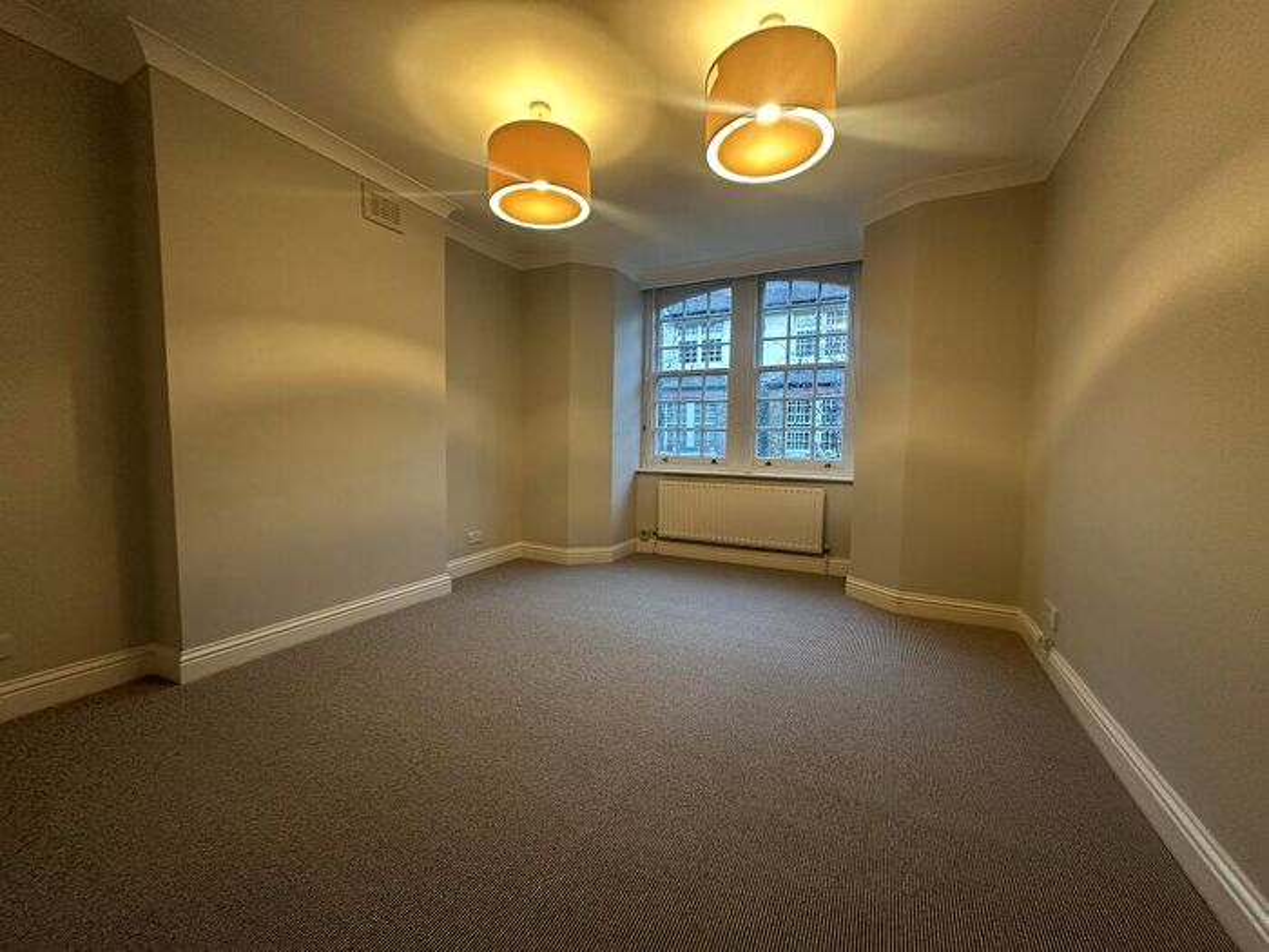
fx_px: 513
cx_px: 634
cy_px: 476
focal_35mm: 14
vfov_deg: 85.7
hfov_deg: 102.1
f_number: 2.2
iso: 400
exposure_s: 1/50
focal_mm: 2.22
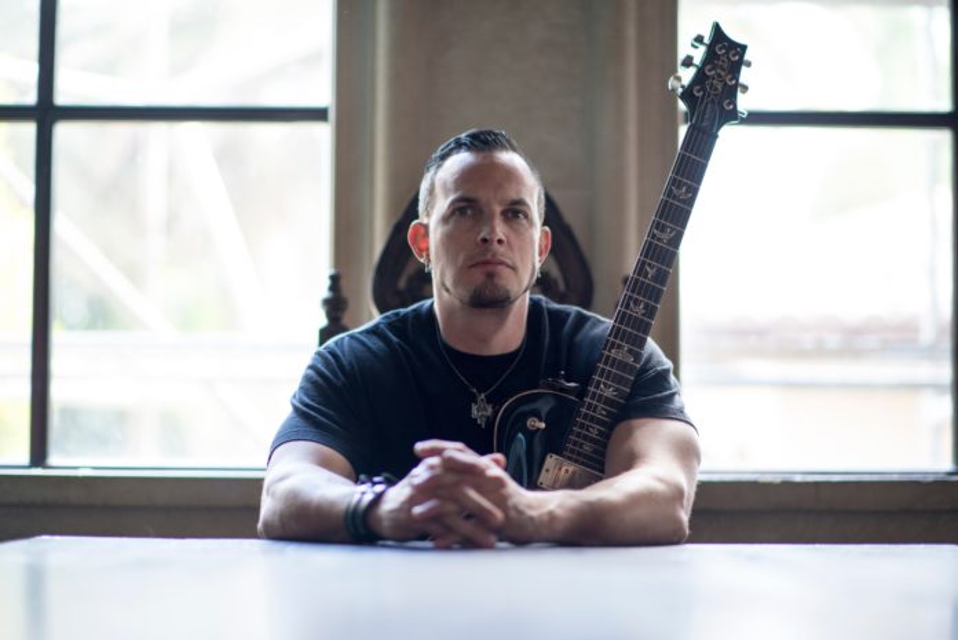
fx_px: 2263
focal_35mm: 85
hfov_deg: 23.9
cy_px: 320
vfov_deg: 16.1
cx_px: 479
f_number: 1.4
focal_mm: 85
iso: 500
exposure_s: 1/160
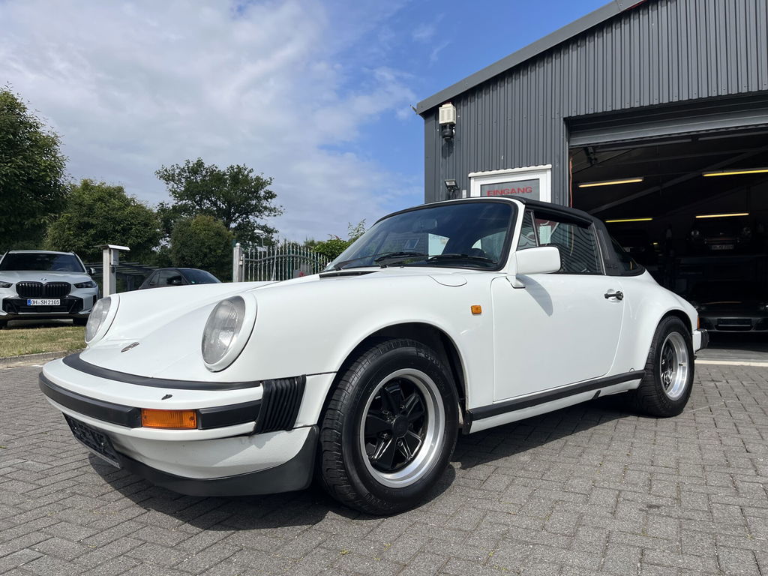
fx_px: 577
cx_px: 384
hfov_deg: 67.3
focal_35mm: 26
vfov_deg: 53.1
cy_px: 288
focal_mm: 5.1
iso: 50
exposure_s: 1/6897
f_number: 1.6
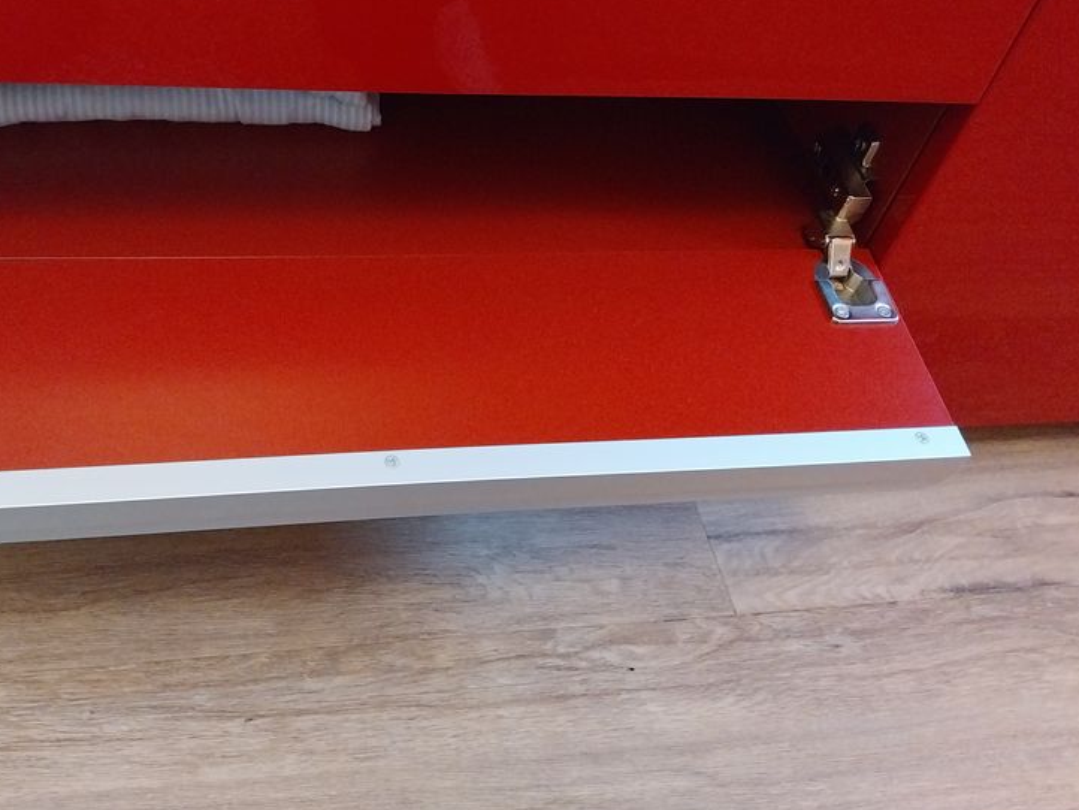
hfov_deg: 50.8
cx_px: 402
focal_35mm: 36
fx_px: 1123
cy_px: 311
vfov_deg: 39.5
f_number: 1.8
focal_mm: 4
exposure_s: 1/25
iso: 1000
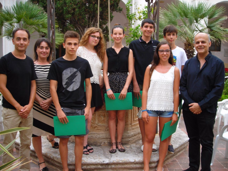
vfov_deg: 37.7
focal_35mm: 38
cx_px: 114
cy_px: 86
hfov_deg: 49.0
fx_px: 250
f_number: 3.2
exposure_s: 1/5.9
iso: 50
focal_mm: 6.3
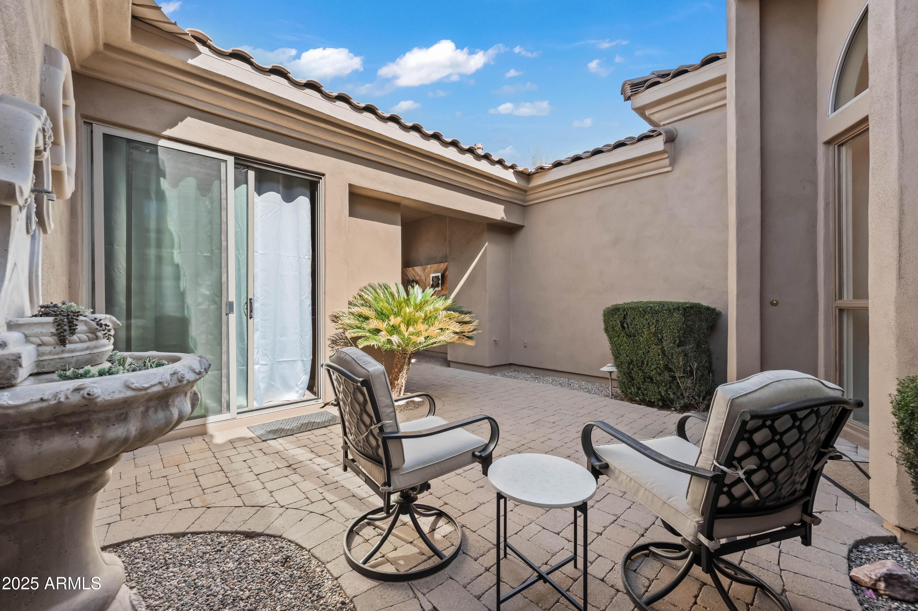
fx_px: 357
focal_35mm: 14
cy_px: 306
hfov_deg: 104.3
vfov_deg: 81.1
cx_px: 459
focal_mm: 14
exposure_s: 1/8
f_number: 8
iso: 100
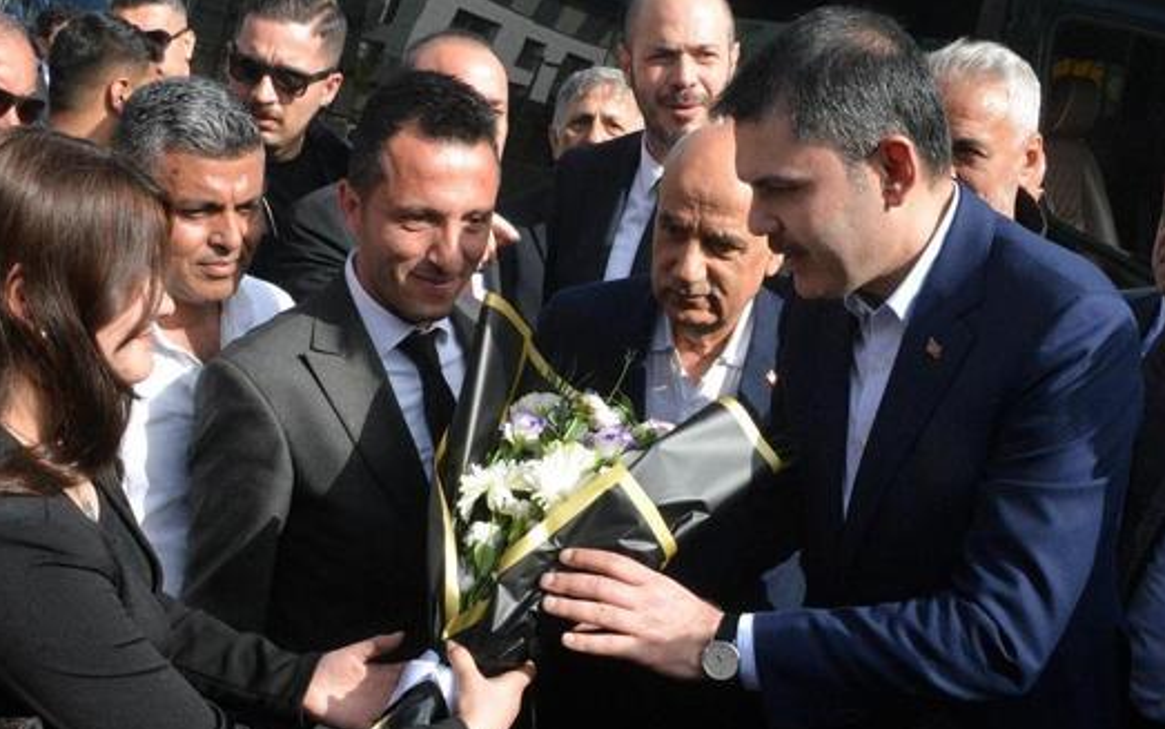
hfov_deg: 47.1
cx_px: 633
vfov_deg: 30.5
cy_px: 426
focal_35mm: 42
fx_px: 1334
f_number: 18
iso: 5000
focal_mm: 28
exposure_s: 1/1250
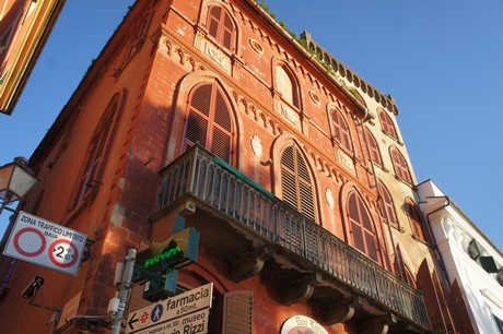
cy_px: 167
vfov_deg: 43.5
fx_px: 419
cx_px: 252
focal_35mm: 30
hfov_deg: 62.0
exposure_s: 1/160
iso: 200
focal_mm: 20
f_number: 8
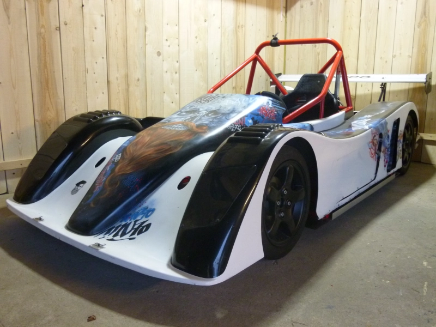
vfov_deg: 45.4
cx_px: 218
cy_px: 164
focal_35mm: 31
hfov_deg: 58.4
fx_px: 390
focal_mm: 5.6
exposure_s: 1/8
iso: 400
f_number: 3.4
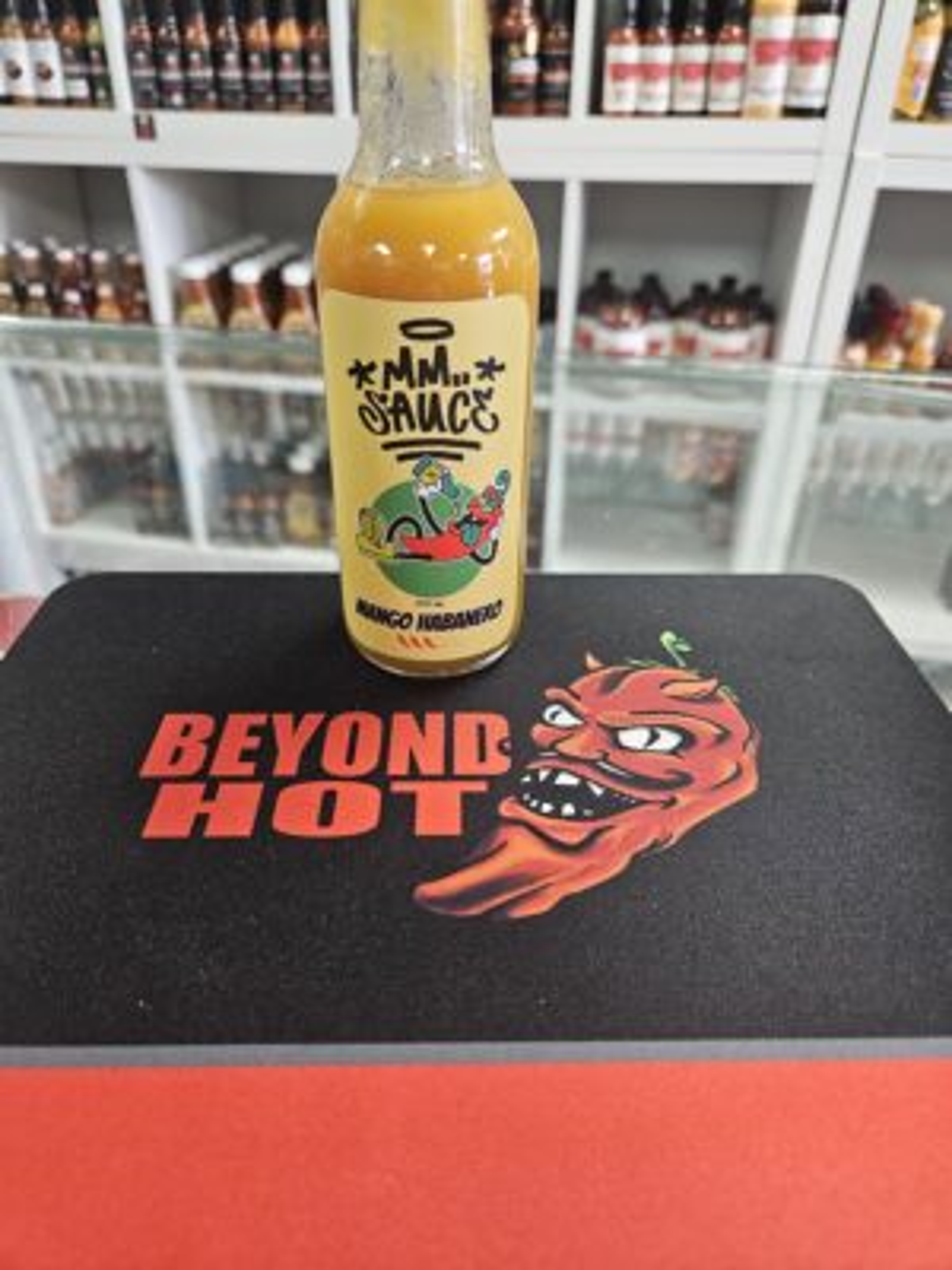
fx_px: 843
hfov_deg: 58.9
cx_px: 476
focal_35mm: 23
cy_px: 635
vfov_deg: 73.9
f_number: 1.8
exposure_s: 1/120
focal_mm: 5.4
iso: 250
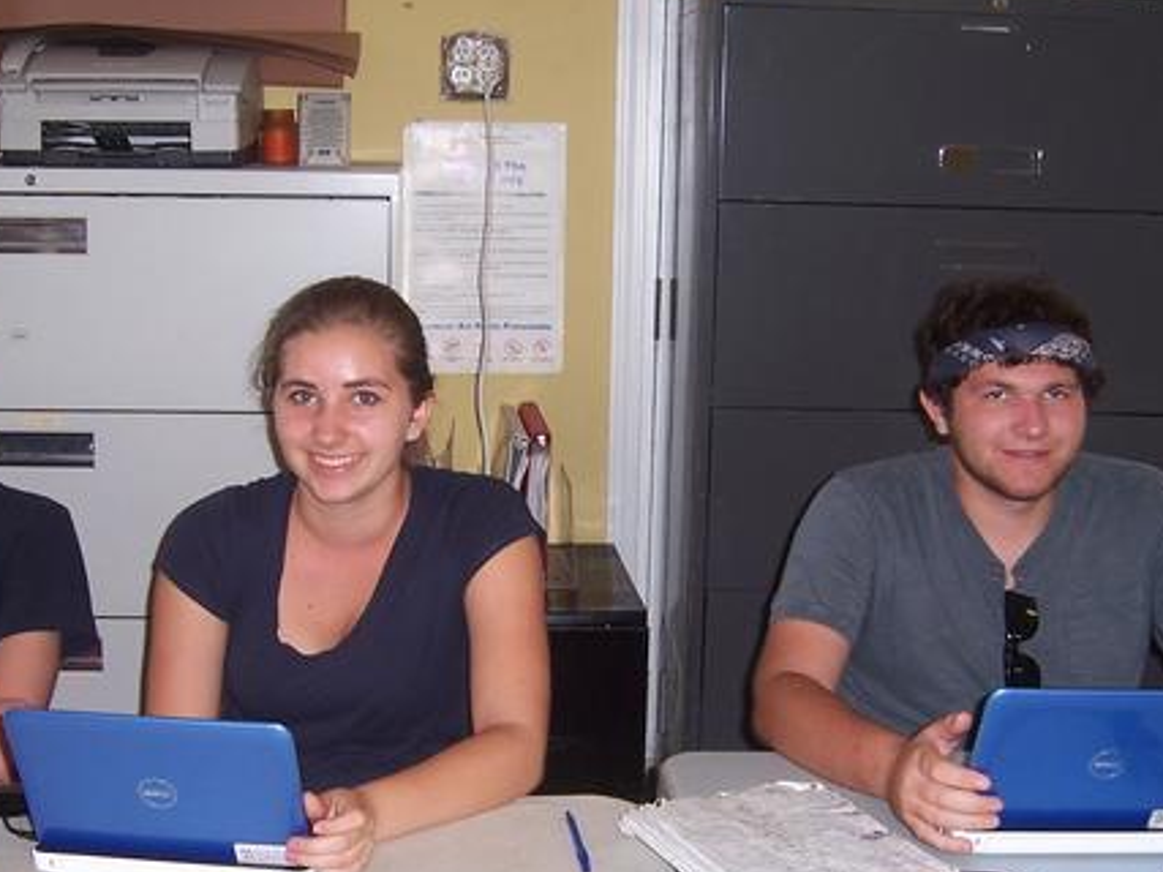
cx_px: 526
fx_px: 1814
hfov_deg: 35.5
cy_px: 537
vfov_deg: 26.9
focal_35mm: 54
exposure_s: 1/60
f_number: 3
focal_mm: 6
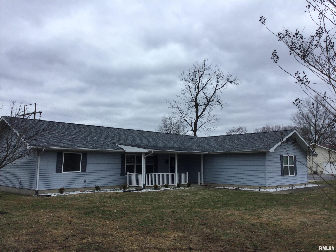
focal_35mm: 31
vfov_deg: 45.4
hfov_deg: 58.4
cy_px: 126
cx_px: 168
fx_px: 301
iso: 25
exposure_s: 1/431
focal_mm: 3.3
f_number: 2.4
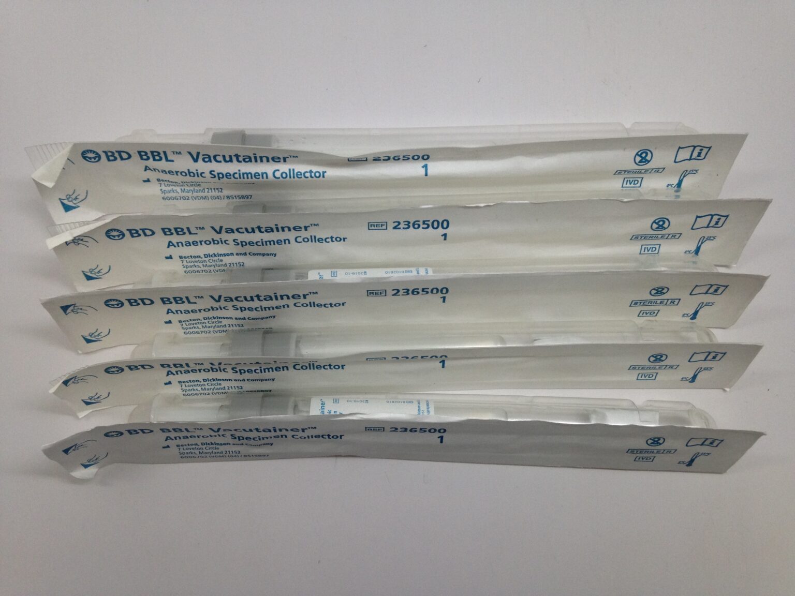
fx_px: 758
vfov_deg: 42.9
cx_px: 398
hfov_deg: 55.4
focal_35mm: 33
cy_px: 298
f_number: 2.4
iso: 80
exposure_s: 1/120
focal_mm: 4.12
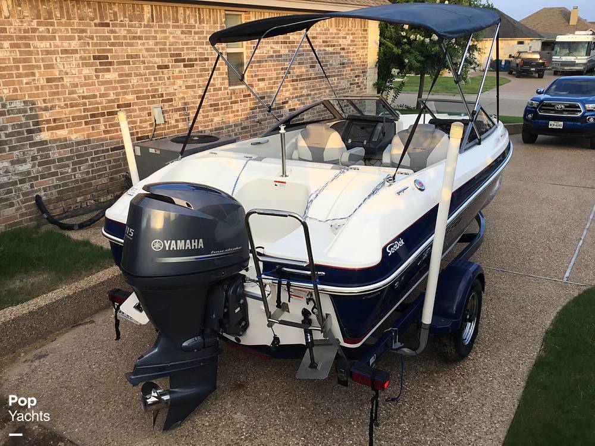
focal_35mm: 31
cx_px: 298
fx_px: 533
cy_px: 223
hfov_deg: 58.4
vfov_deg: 45.4
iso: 25
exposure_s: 1/187
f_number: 2.4
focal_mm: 3.3
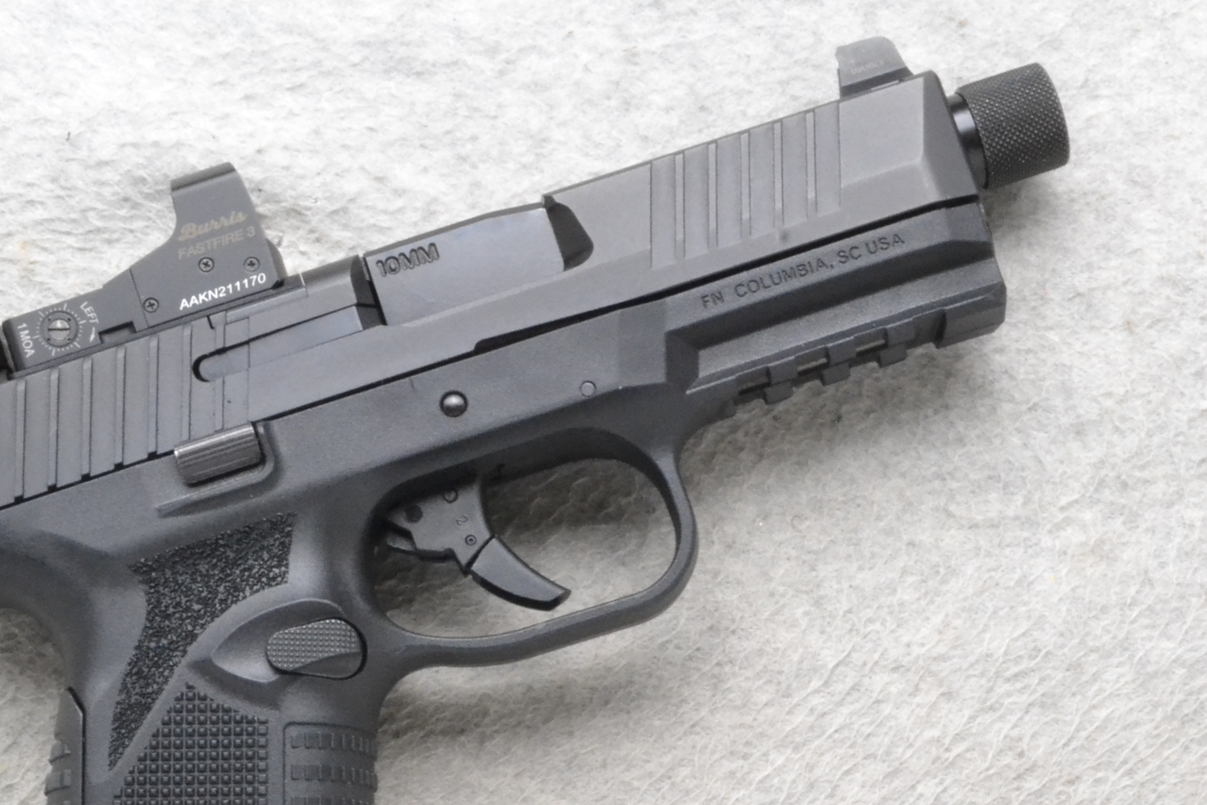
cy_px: 734
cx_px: 570
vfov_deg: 13.8
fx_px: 3283
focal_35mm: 98
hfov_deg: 20.8
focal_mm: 35
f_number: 25
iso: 3200
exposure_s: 1/60
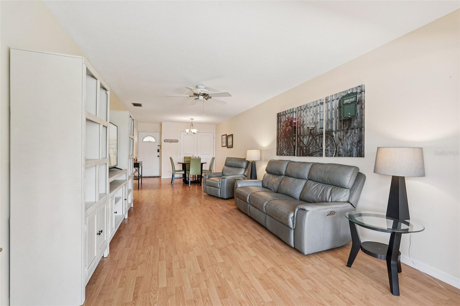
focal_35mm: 16
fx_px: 204
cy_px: 153
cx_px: 230
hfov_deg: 96.7
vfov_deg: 73.7
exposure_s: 1/10
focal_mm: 16
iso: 400
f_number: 8
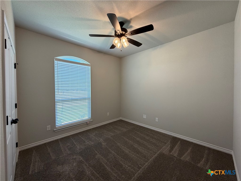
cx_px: 120
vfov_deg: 85.7
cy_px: 90
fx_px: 97
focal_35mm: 14
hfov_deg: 102.1
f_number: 2.2
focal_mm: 2.22
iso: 160
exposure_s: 1/120
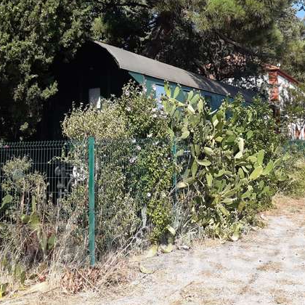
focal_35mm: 42
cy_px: 99
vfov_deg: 39.5
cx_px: 176
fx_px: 419
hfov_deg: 39.9
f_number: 1.7
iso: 40
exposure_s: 1/1176
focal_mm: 3.92
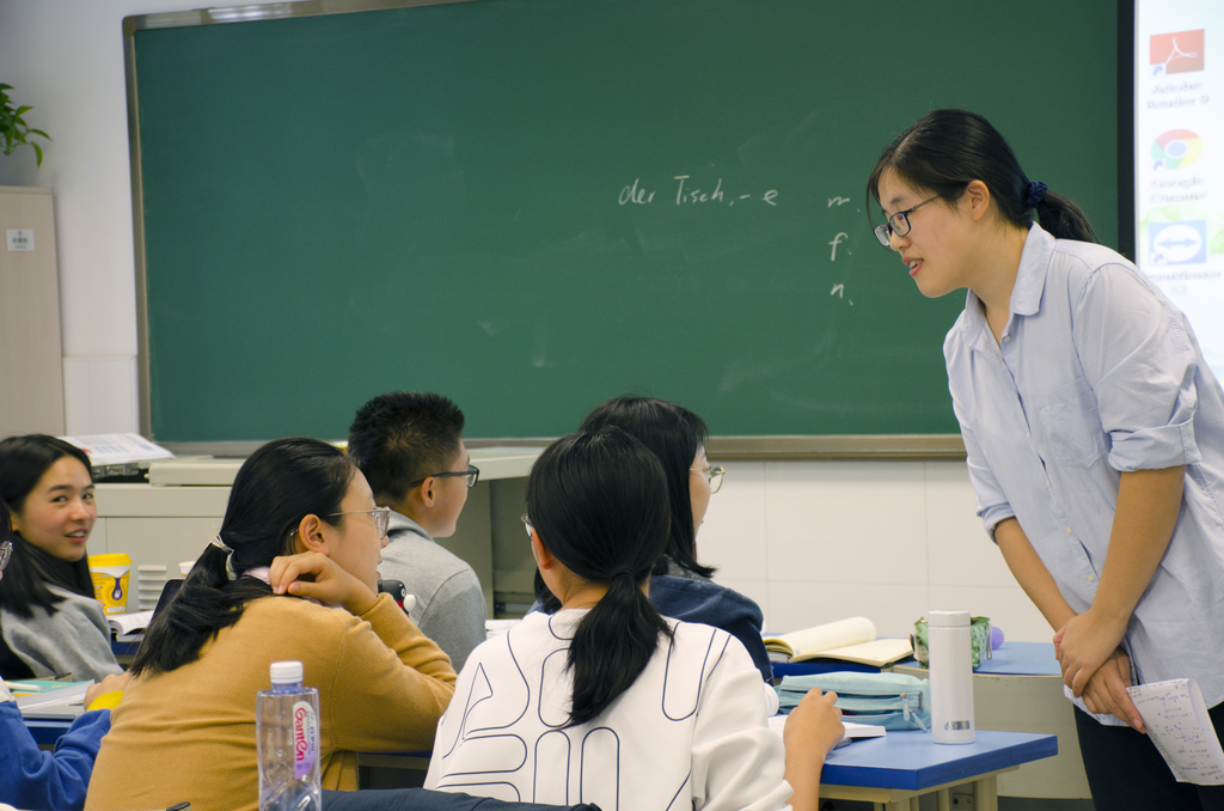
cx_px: 612
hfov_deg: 22.7
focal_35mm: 90
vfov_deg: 15.1
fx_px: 3053
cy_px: 406
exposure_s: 1/30
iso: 400
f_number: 5
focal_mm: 60
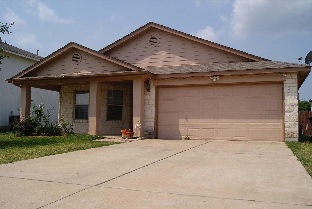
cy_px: 104
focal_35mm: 33
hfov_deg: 57.2
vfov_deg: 40.1
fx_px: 286
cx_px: 156
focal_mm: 22
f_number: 10
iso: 100
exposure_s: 1/400
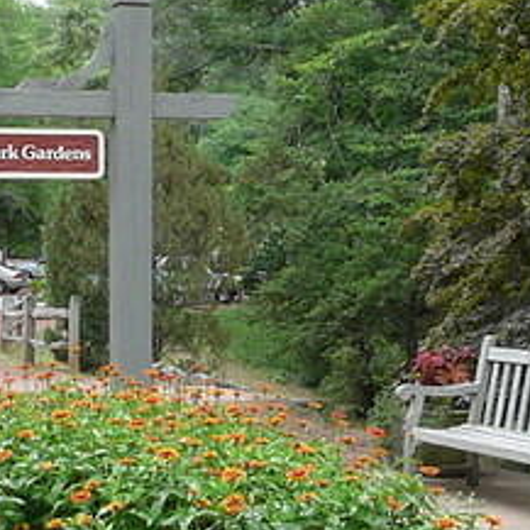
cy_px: 320
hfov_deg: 18.5
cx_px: 325
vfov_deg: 18.5
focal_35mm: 94
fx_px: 1628
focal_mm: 4.6
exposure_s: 1/100
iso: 100
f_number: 4
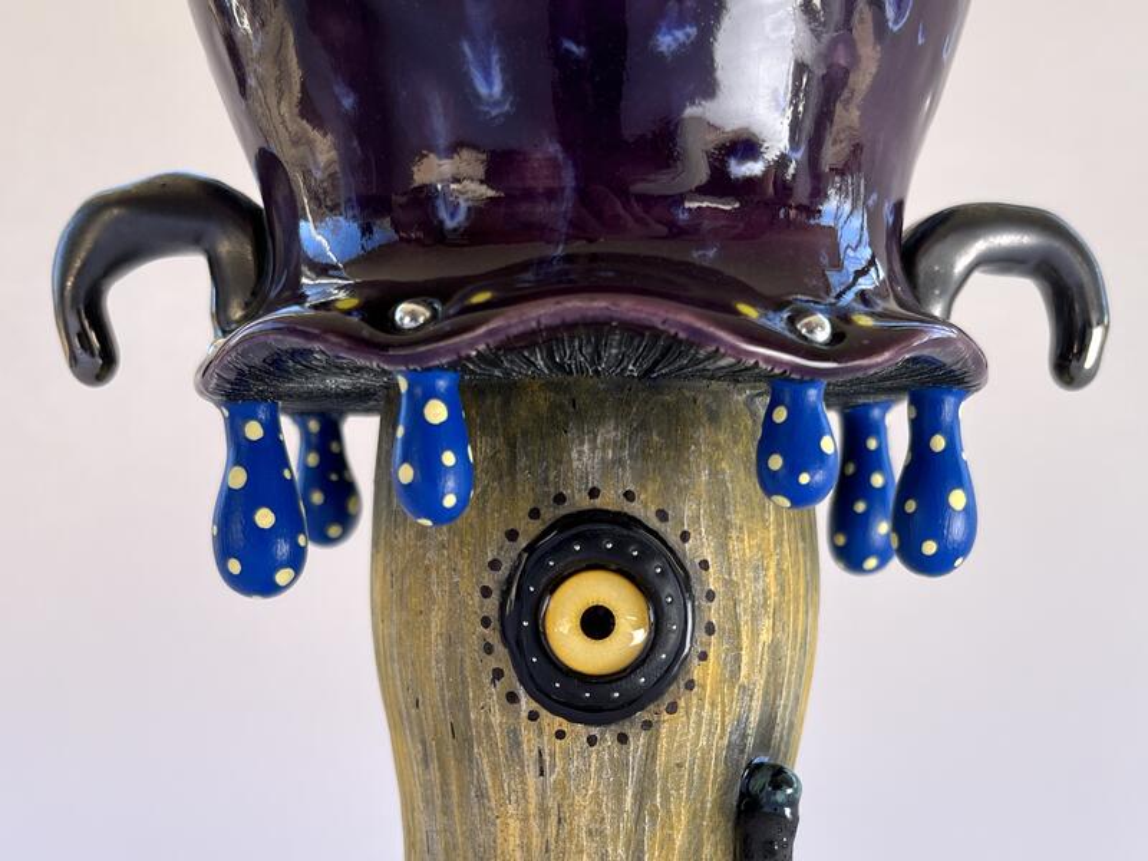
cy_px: 430
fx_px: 862
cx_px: 574
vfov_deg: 53.1
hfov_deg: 67.3
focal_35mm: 26
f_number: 1.6
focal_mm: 5.1
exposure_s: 1/443
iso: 50
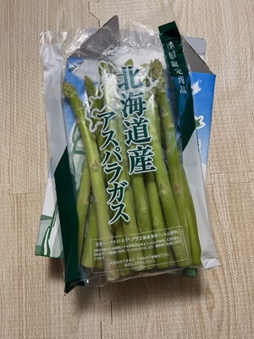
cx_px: 127
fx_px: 254
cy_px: 170
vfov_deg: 67.3
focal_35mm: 26
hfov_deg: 53.1
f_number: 1.5
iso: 200
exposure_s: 1/50
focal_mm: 5.7
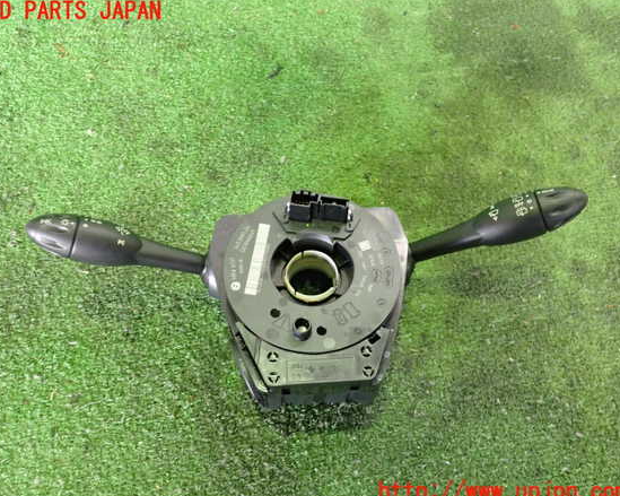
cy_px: 252
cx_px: 295
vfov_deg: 45.8
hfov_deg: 55.6
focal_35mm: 32
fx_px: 587
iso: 640
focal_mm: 5.4
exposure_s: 1/30
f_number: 2.3
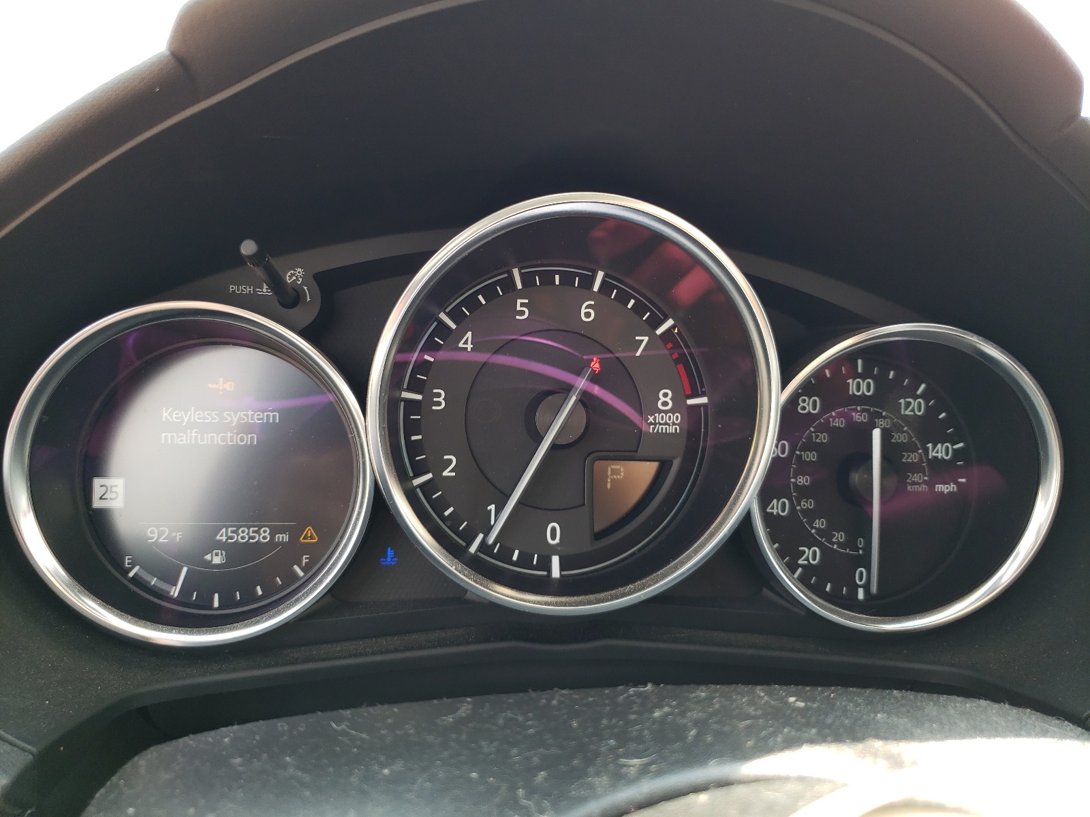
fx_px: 819
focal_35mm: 26
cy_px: 408
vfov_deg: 53.1
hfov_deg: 67.3
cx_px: 545
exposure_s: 1/143
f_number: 1.5
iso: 50
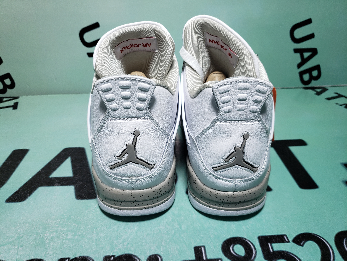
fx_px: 261
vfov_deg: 53.1
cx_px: 174
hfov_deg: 67.3
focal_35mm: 26
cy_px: 130
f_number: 1.5
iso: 50
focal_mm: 4.3
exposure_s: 1/405
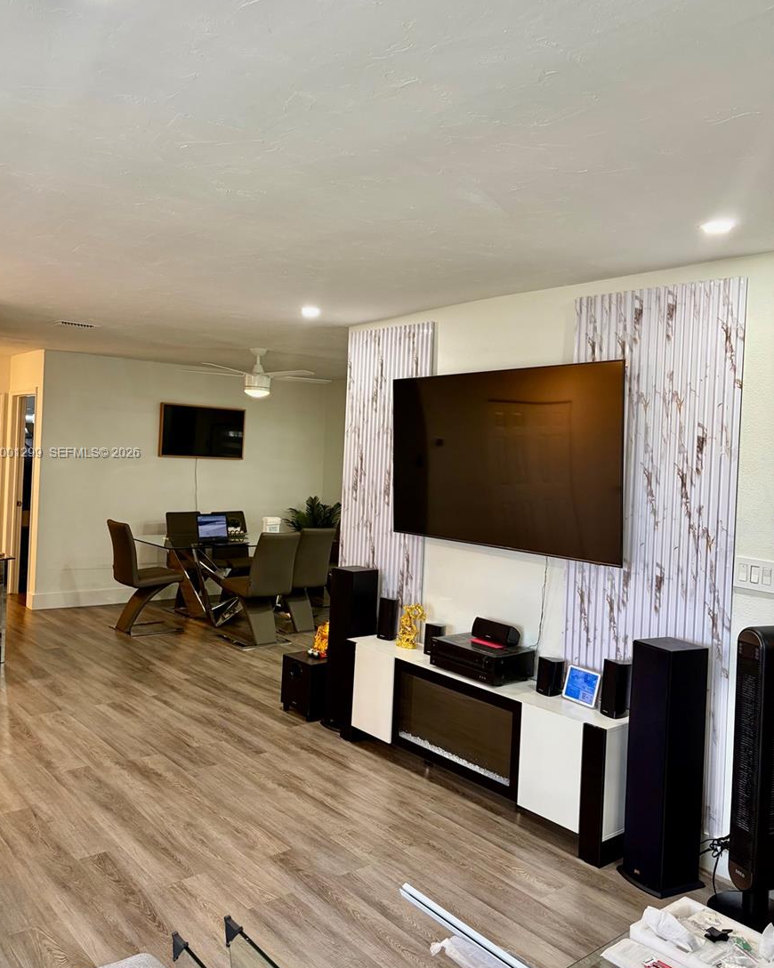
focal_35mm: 28
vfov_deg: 62.2
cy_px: 454
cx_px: 375
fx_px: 802
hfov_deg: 51.5
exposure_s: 1/60
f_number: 1.6
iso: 125
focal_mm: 5.96
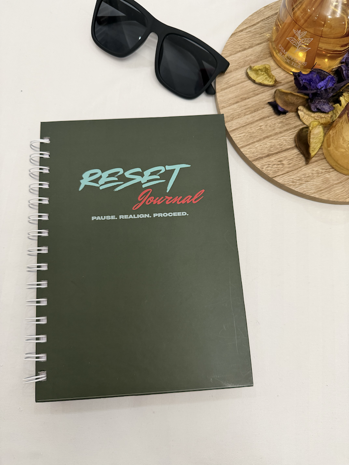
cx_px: 174
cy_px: 232
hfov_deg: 56.8
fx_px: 323
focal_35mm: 24
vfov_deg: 71.6
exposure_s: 1/50
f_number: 1.78
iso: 250
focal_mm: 6.76
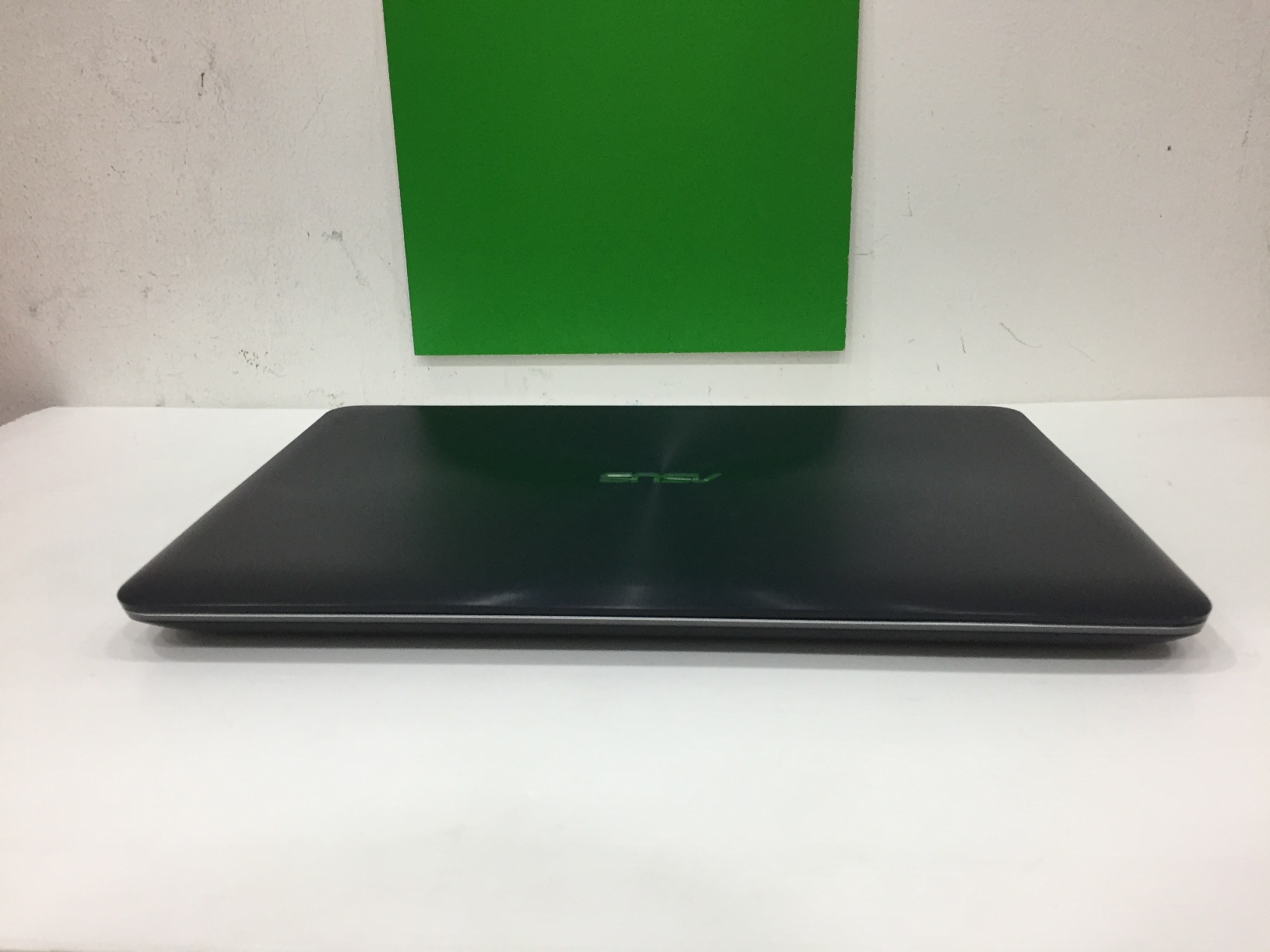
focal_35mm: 29
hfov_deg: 61.7
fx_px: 1064
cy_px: 476
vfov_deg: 48.2
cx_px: 635
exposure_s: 1/33
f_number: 2.2
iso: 64
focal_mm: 4.15
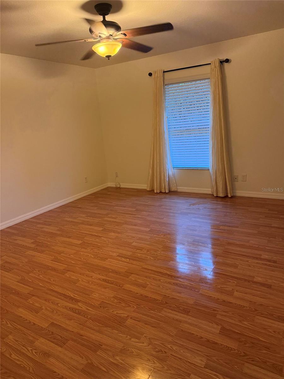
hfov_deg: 56.8
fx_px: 263
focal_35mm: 24
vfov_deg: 71.6
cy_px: 190
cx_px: 142
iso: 320
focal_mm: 6.76
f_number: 1.78
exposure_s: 1/60
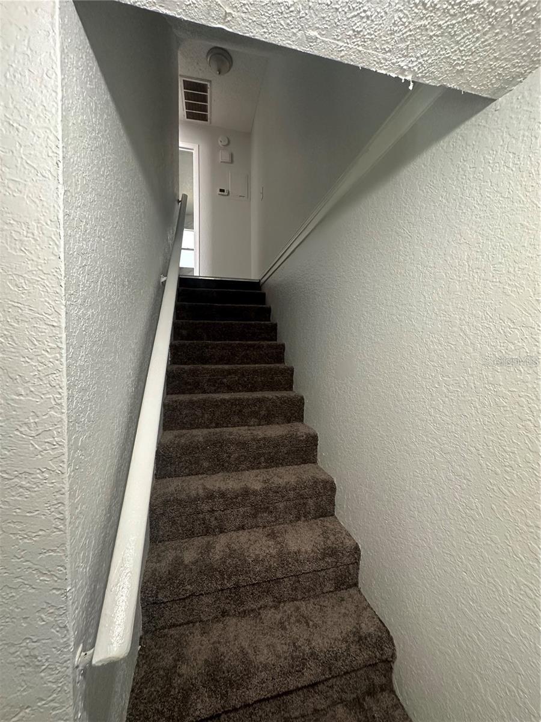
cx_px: 270
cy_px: 361
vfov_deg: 102.1
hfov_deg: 85.7
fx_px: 292
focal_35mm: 14
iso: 400
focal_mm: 2.22
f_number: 2.2
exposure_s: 1/60
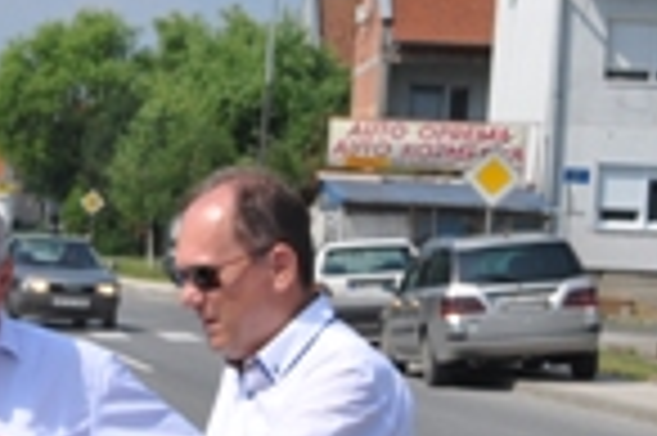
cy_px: 564
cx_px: -590
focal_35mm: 190
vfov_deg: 7.1
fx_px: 3467
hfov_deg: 10.1
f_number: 10
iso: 200
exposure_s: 1/400
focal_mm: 29
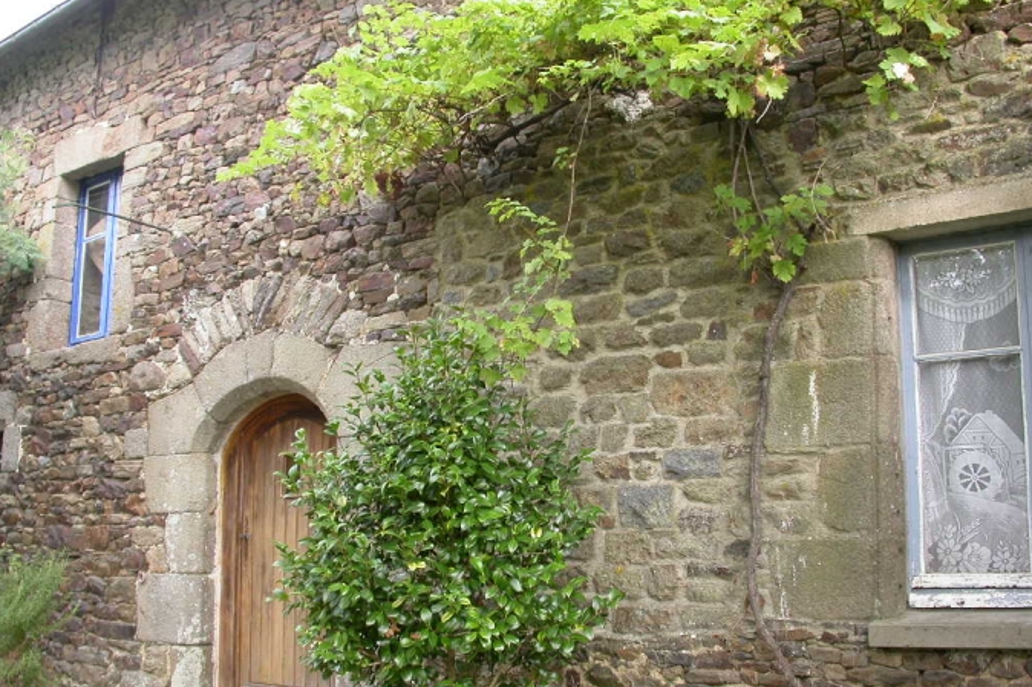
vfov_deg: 33.3
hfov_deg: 48.5
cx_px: 516
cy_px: 387
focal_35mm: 40
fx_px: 1146
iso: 100
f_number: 3.7
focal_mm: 7.85
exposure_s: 1/87.5
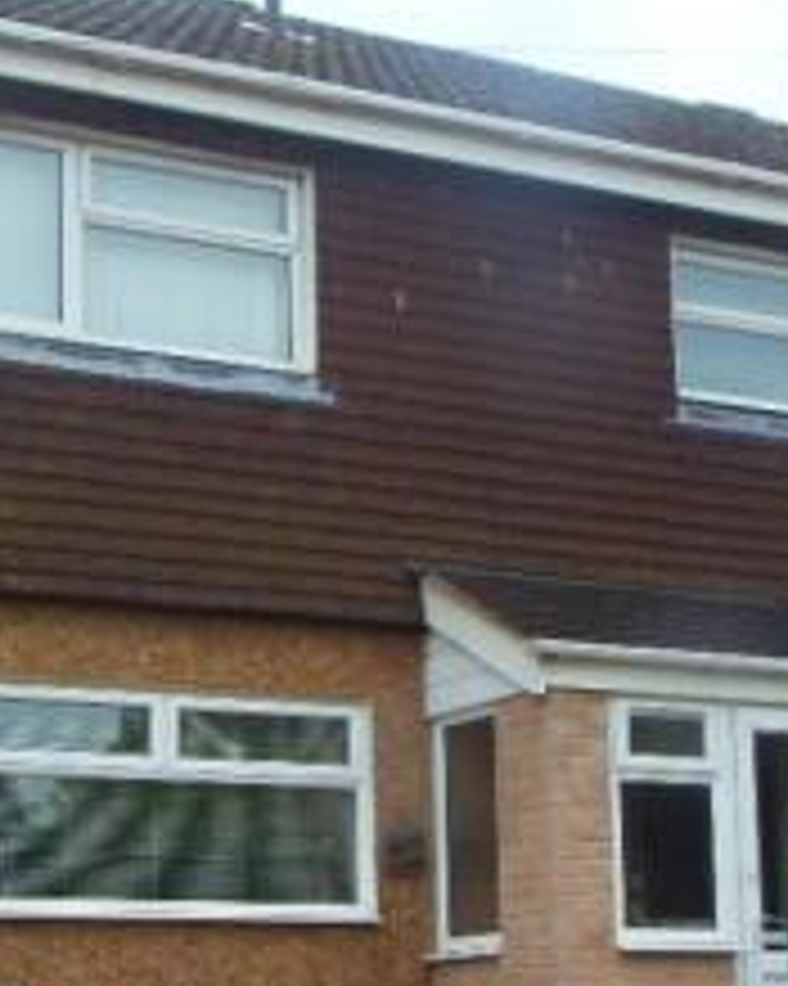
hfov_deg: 19.6
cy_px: 633
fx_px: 2275
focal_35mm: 78
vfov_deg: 24.4
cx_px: 286
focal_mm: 5.5
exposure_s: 1/250
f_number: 3.2
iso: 64
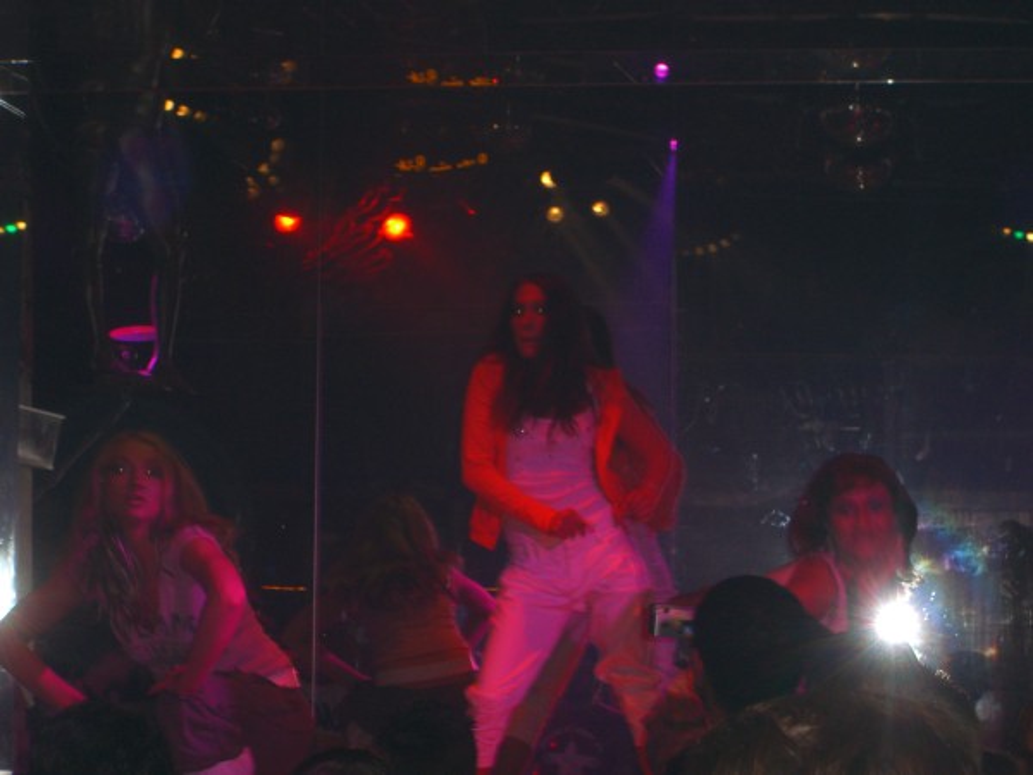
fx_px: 3402
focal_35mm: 114
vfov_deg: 13.0
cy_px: 388
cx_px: 516
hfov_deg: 17.3
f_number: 5.1
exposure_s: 1/60
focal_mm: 23.7
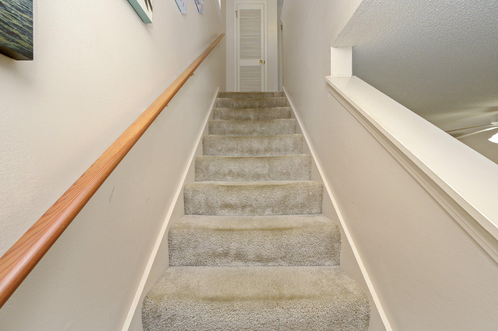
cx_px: 249
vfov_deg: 81.1
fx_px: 194
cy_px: 166
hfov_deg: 104.3
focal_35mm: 14
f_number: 9
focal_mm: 14
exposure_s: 1/60
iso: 320
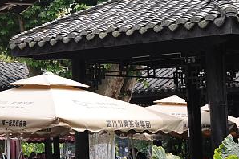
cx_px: -217
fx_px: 855
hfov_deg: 13.8
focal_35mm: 129
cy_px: 23
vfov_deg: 10.6
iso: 200
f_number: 9
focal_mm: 32
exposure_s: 1/100
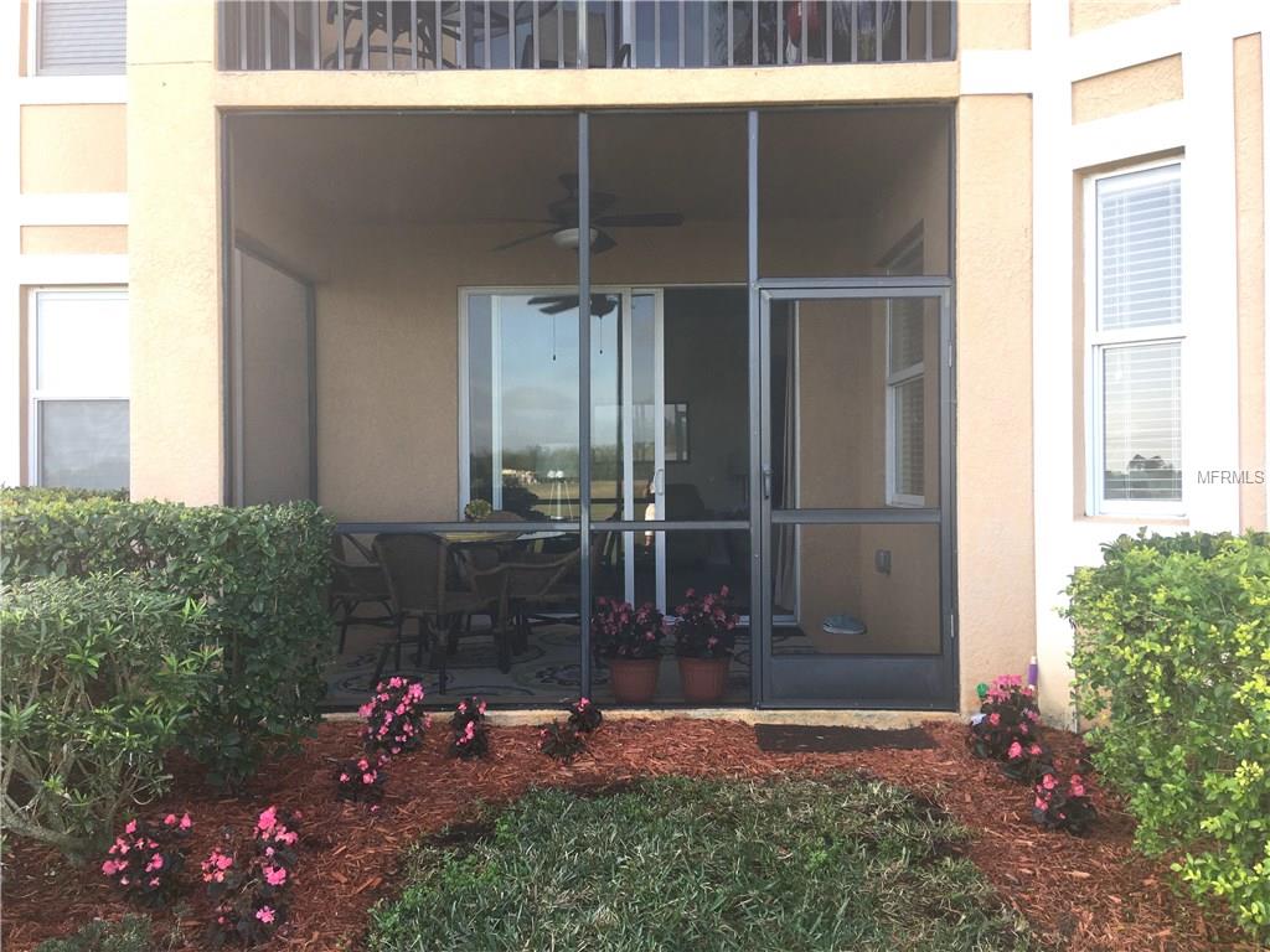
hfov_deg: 61.7
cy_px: 476
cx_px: 635
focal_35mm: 29
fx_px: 1064
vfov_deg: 48.2
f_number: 2.2
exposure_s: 1/120
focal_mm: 4.15
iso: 25
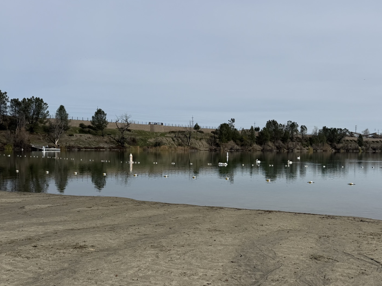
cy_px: 159
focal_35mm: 35
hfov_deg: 52.0
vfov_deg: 40.6
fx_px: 386
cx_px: 241
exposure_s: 1/9091
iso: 80
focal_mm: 6.76
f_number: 1.78
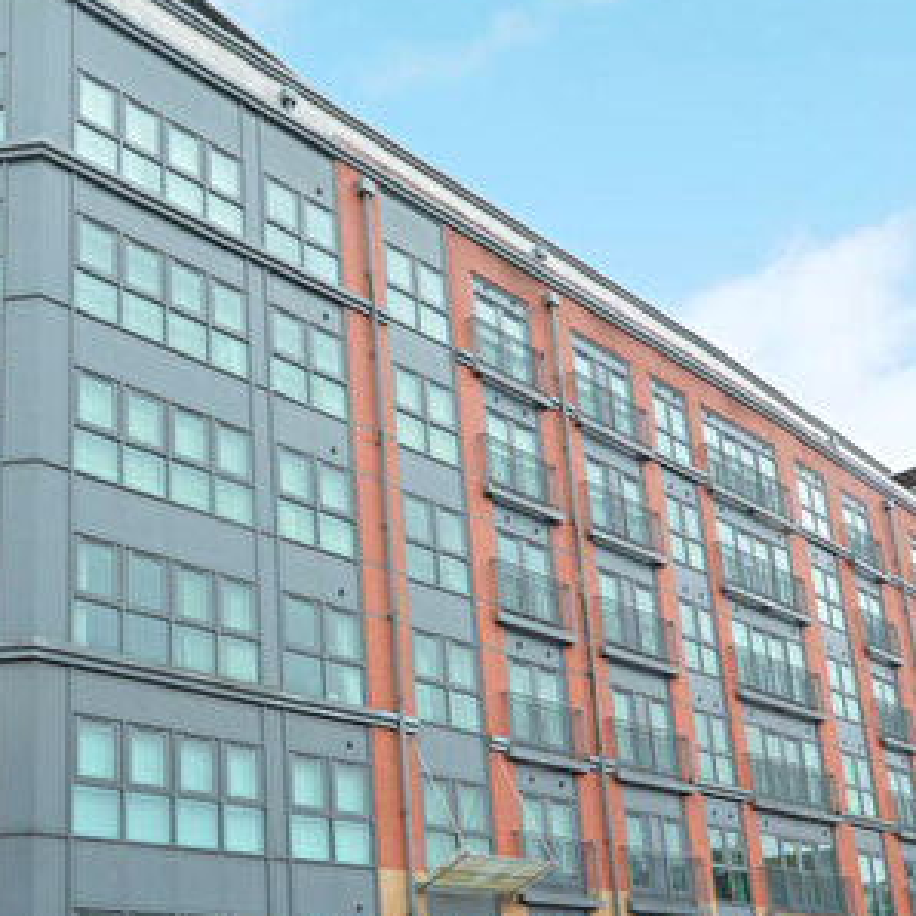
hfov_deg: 47.5
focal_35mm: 33
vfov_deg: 49.7
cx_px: 209
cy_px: 499
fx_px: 988
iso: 1600
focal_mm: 11
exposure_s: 1/320
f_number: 9
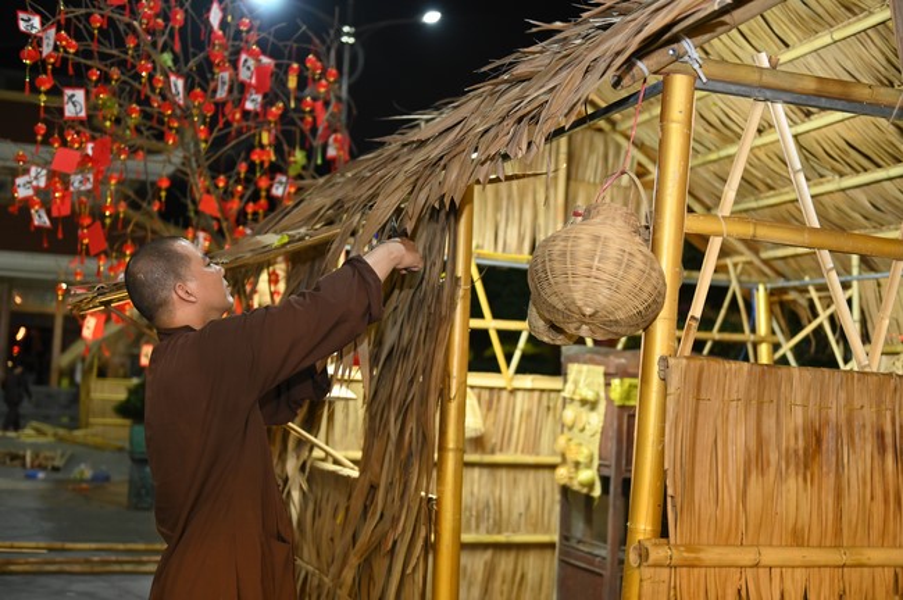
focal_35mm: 45
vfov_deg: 29.8
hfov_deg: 43.6
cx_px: 452
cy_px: 300
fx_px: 1128
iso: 2000
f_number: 2.8
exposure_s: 1/200
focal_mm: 45
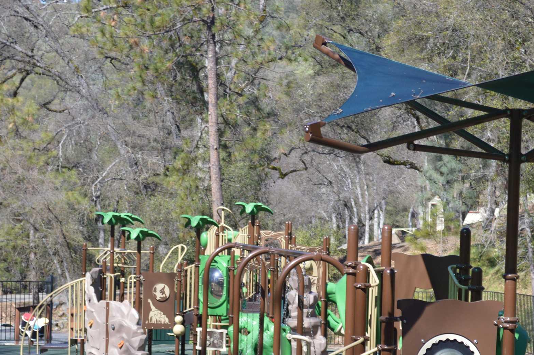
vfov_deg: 11.0
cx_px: 295
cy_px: 294
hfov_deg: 16.5
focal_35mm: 124
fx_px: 1837
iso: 100
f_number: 5.3
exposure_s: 1/200
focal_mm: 42
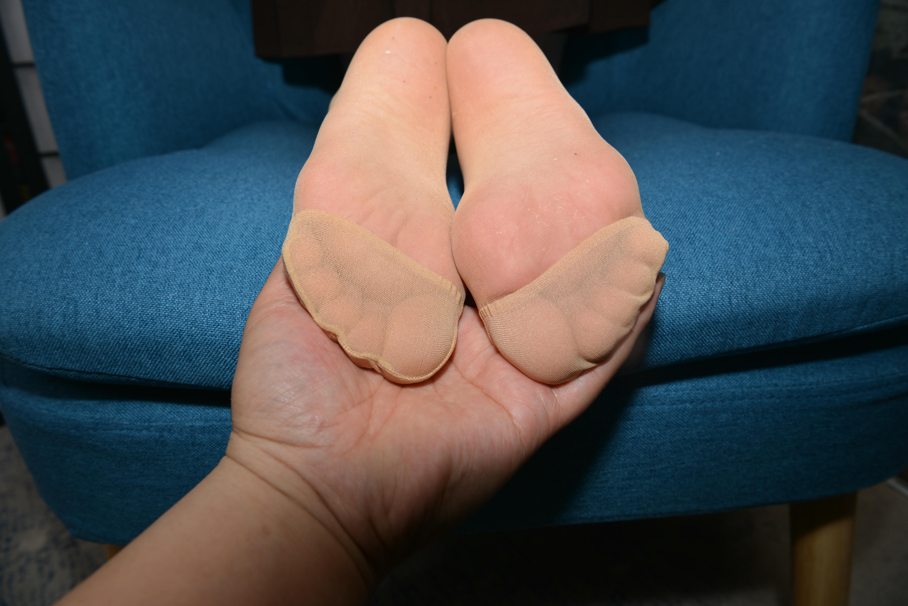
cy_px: 303
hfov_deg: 73.7
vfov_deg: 53.2
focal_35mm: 24
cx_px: 454
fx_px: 605
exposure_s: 1/125
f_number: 8
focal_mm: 24
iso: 100
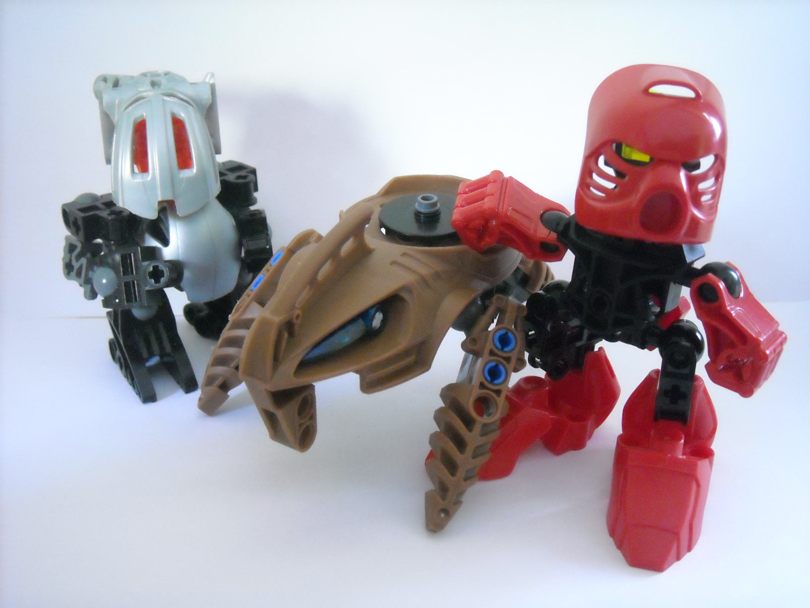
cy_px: 304
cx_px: 405
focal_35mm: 44
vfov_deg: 32.9
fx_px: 1030
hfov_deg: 42.9
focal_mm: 7.1
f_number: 3.1
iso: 616
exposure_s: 1/8
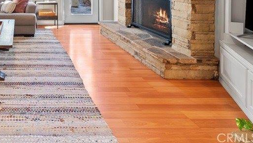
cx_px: 17
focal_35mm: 27
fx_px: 181
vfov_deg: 35.2
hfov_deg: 57.9
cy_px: -23
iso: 250
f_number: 9
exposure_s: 1/1.67
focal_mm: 13
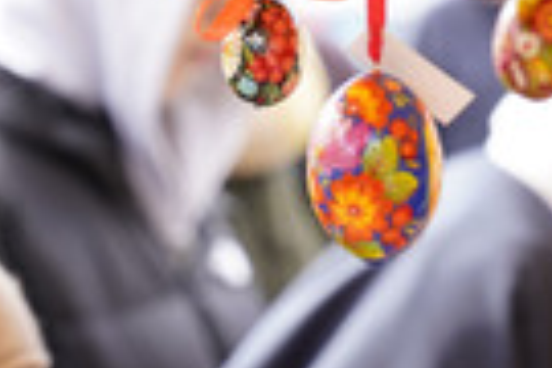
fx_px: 4140
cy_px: -139
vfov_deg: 5.1
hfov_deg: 7.6
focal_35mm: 270
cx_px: 227
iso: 640
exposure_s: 1/100
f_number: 6.3
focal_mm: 81
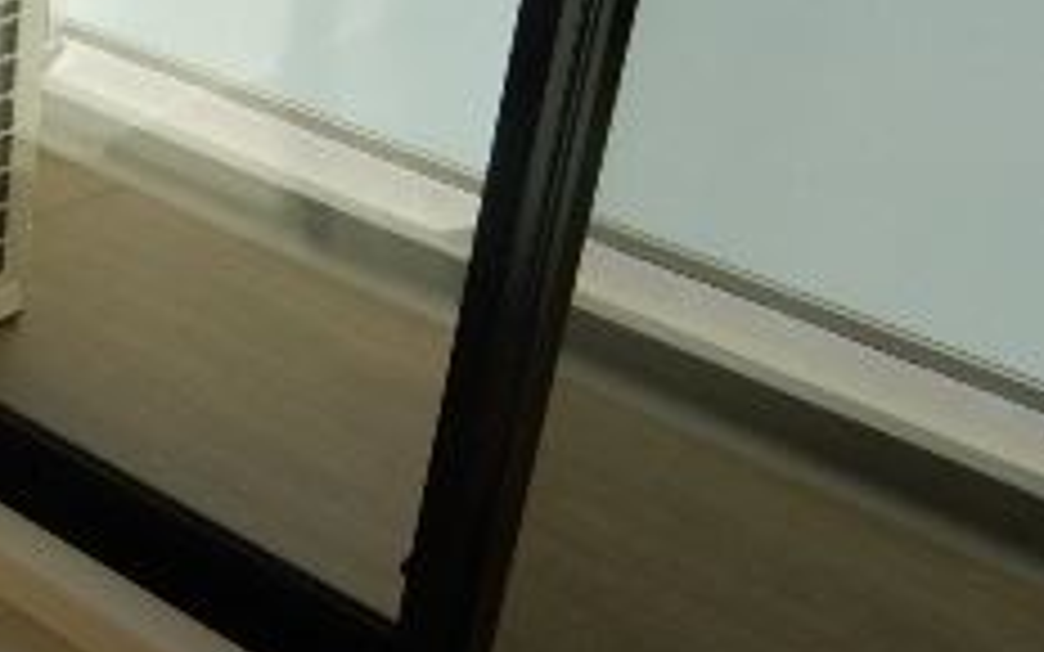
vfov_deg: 17.8
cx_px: -364
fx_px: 2077
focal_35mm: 73
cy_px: 270
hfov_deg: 24.2
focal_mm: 4.5
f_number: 3.7
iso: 125
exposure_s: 1/1000
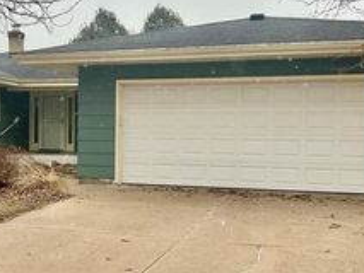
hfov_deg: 31.2
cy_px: 146
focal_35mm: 61
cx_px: 101
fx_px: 642
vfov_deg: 24.0
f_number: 1.5
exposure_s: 1/354
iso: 50
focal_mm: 5.7
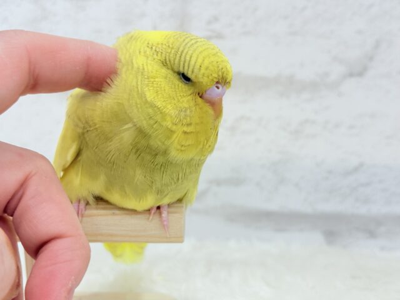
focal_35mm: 52
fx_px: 601
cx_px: 200
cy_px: 150
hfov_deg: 36.8
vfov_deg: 28.0
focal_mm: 5.96
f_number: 1.6
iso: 32
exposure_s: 1/50
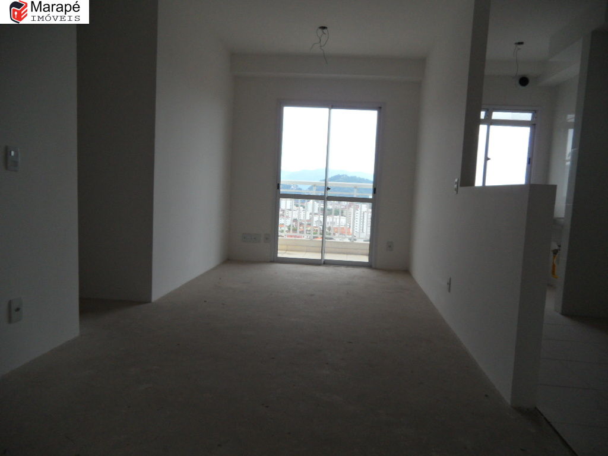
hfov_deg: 71.6
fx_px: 422
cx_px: 304
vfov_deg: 56.8
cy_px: 228
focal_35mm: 24
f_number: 2.9
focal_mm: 4.1
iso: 80
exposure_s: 1/500
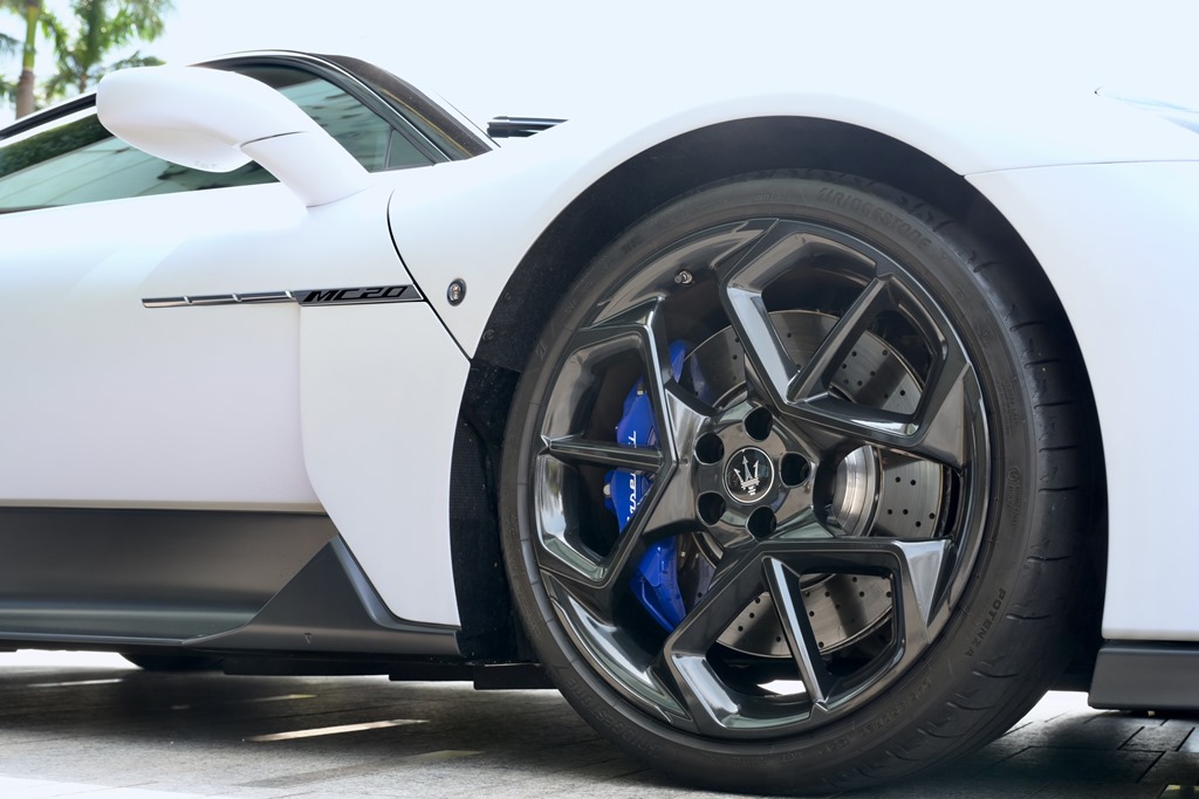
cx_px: 600
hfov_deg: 46.4
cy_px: 400
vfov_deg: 31.9
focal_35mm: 42
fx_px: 1399
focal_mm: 42
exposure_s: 1/60
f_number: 8
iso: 200
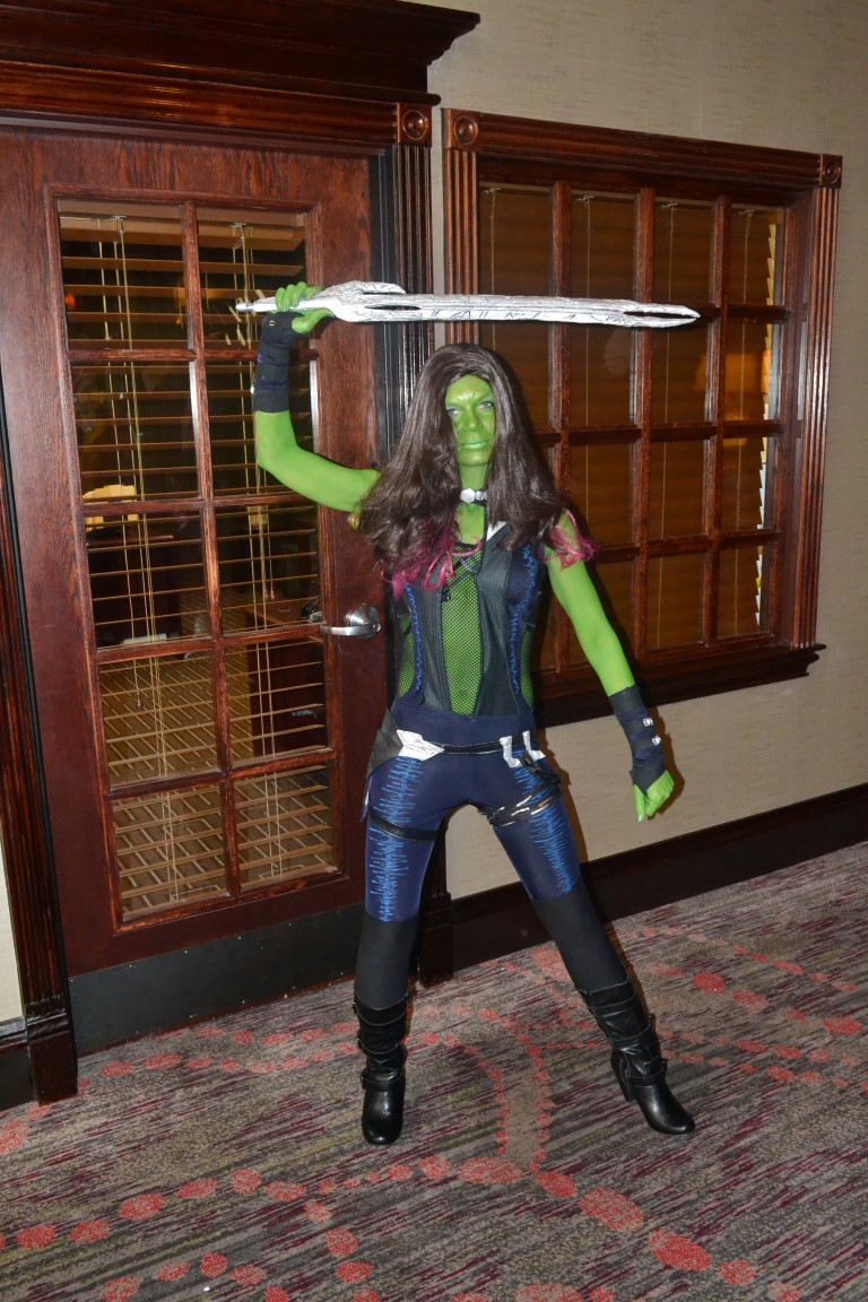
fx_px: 1085
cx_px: 434
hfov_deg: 43.6
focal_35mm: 30
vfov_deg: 61.9
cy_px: 651
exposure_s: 1/60
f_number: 7.1
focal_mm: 20
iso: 3200
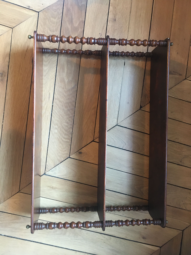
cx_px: 96
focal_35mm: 29
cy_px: 128
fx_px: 213
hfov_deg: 48.2
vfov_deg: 61.7
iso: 200
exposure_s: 1/25
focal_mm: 4.15
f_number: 2.2
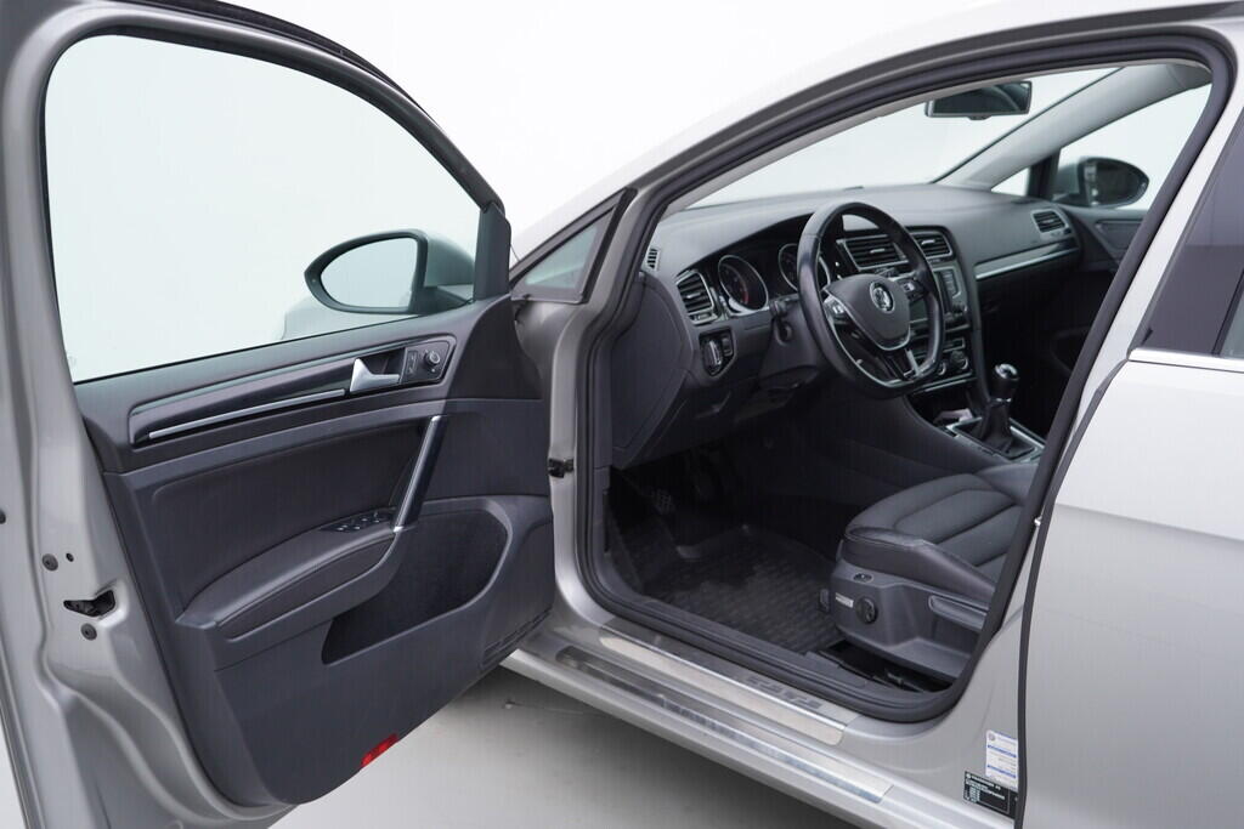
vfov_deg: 36.9
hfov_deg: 53.1
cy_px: 414
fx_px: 1244
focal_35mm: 36
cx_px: 622
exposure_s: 1/50
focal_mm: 24
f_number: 3.2
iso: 125
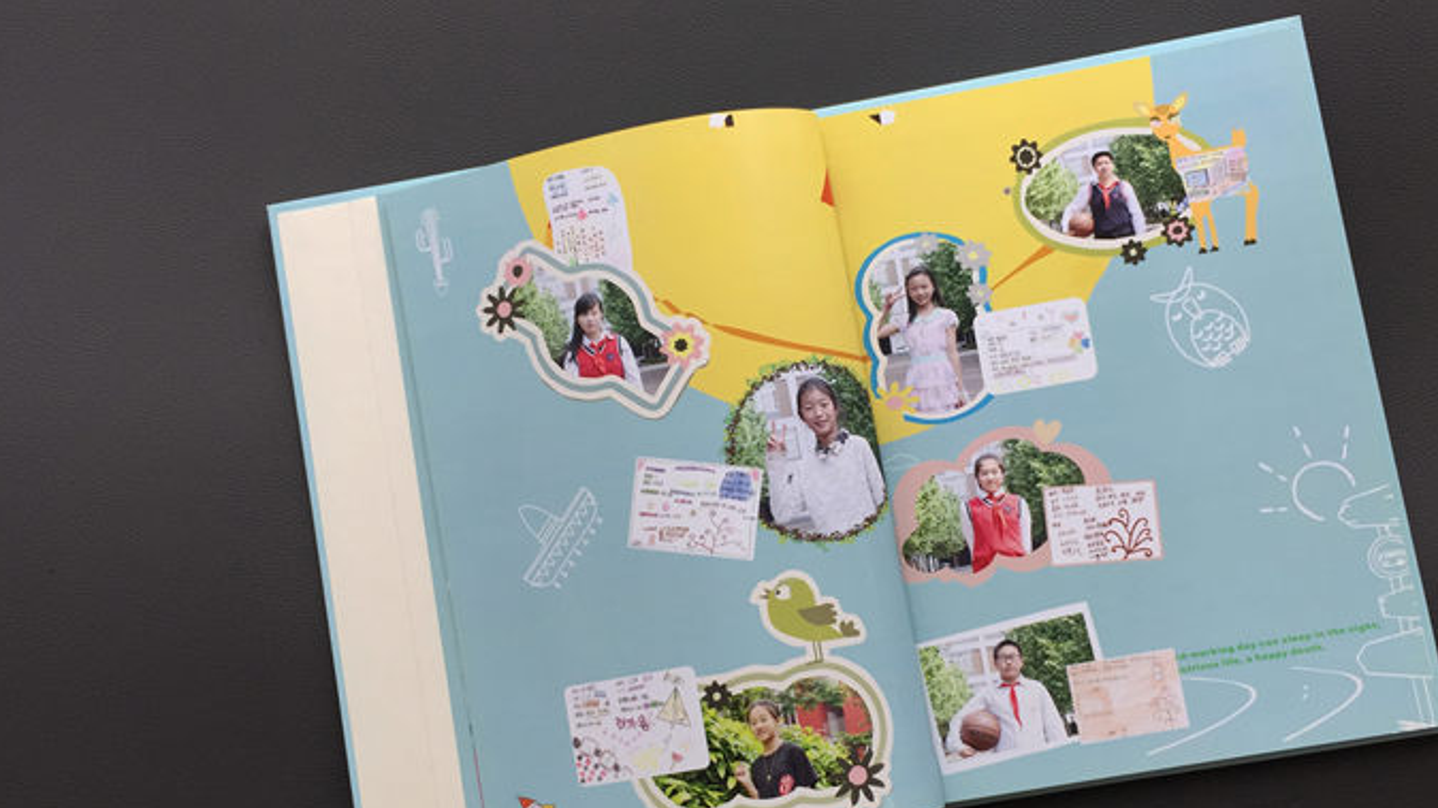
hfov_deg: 53.8
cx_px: 815
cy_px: 441
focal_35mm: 37
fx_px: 1411
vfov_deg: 32.0
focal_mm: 4.15
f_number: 2.2
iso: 40
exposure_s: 1/100
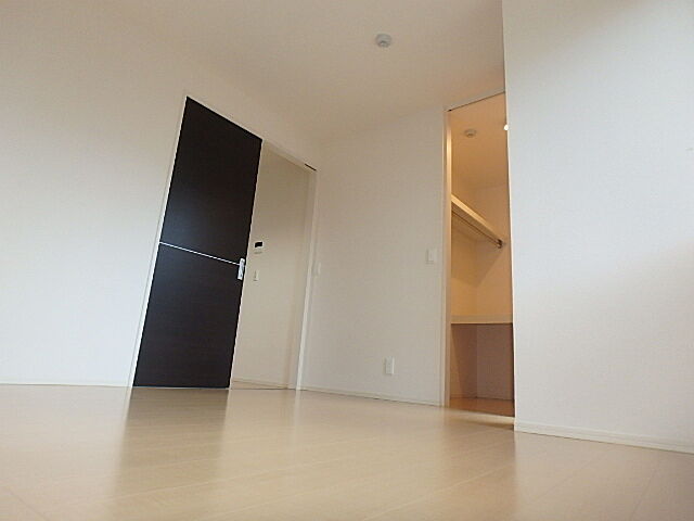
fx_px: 421
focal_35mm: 21
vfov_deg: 63.4
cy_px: 260
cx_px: 347
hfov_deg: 79.0
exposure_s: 1/30
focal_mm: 3.7
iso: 320
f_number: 3.5
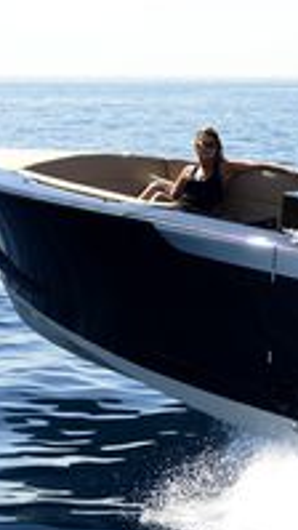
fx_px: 1292
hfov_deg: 12.7
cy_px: 241
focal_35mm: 92
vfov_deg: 23.2
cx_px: 383
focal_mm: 35
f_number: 6.3
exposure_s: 1/1250
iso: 100
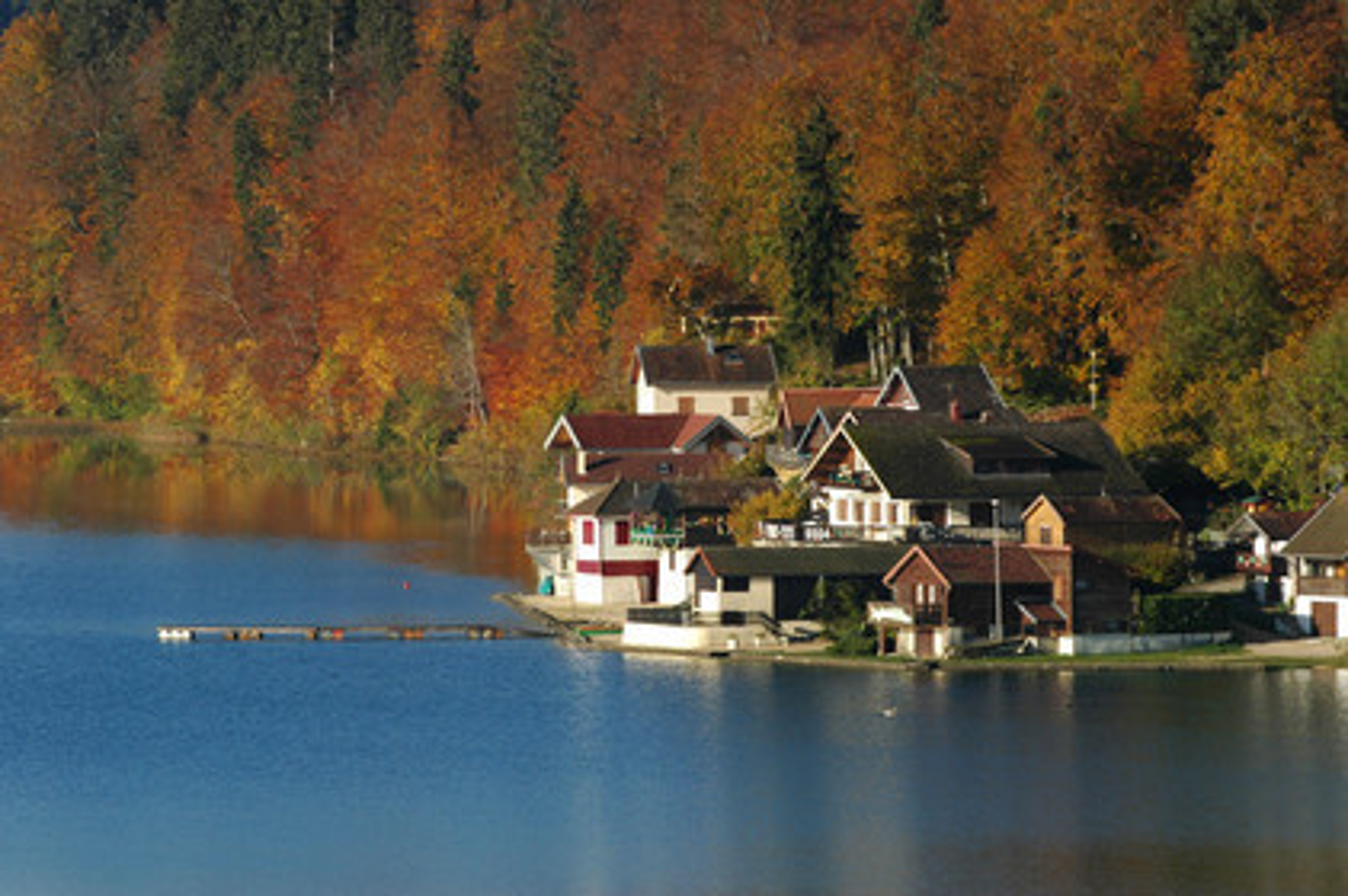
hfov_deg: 6.9
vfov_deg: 4.6
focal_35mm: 300
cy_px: 448
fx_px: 11224
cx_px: 674
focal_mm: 200
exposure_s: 1/400
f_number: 6.3
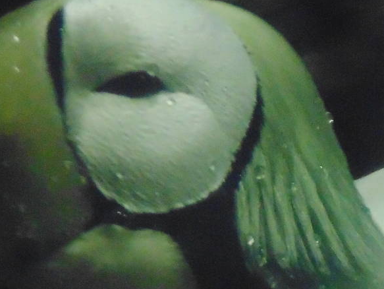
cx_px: 178
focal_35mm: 521
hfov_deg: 3.8
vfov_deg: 2.9
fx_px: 5783
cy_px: 273
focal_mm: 34.2
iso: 800
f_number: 5.4
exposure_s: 1/40
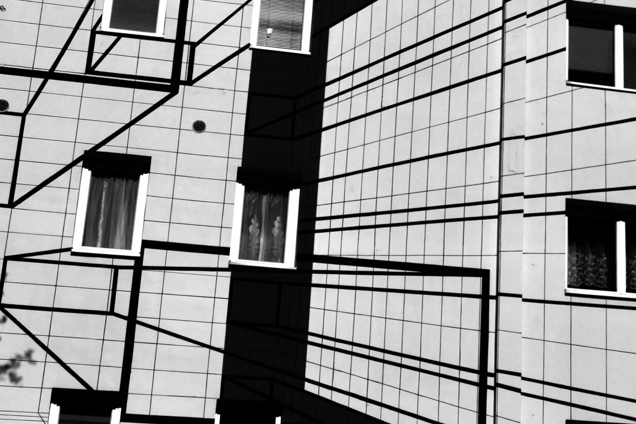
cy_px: 85
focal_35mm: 96
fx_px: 1696
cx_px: 658
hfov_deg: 20.5
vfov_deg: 14.2
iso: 125
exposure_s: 1/2000
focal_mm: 16.74
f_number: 7.1
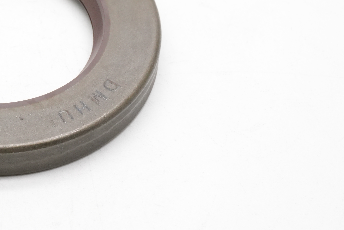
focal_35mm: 144
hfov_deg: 14.0
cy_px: 77
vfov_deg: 9.5
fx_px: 1377
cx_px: -18
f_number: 11
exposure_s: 1/80
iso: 1000
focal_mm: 43
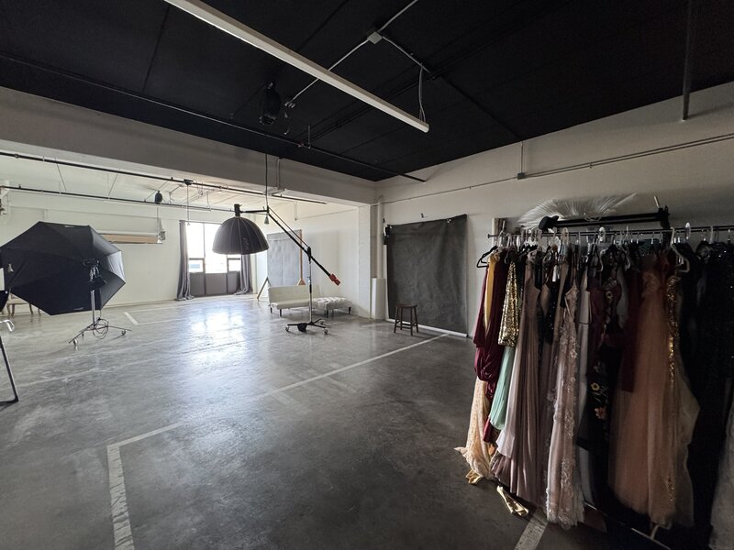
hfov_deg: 102.1
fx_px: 297
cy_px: 275
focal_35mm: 14
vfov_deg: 85.7
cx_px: 367
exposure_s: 1/60
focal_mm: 2.22
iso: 320
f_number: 2.2
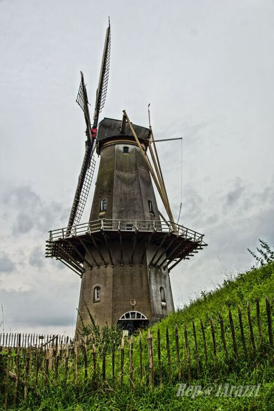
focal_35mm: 42
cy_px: 206
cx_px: 137
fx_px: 479
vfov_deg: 46.4
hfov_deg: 31.9
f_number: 8
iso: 100
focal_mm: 28
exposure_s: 1/250
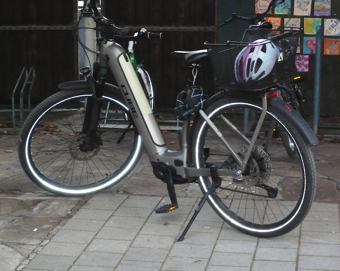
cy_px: 134
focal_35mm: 97
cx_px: 169
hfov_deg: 19.8
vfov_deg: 15.9
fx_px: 976
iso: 400
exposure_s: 1/30
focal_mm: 15.2
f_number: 5.4
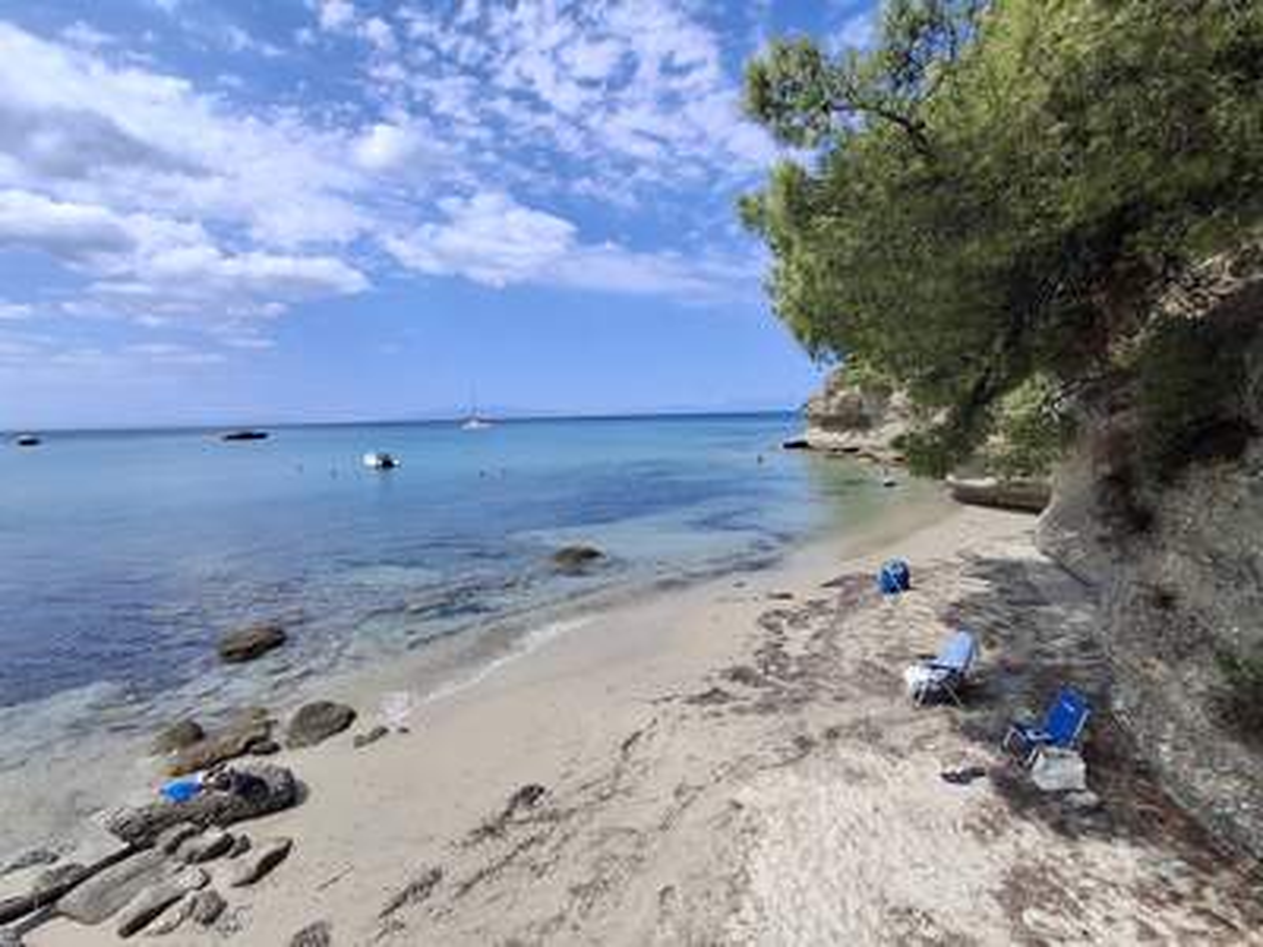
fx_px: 584
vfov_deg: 78.1
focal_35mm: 16
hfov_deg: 94.5
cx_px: 632
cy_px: 474
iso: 40
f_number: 2.2
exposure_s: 1/2203
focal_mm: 1.64
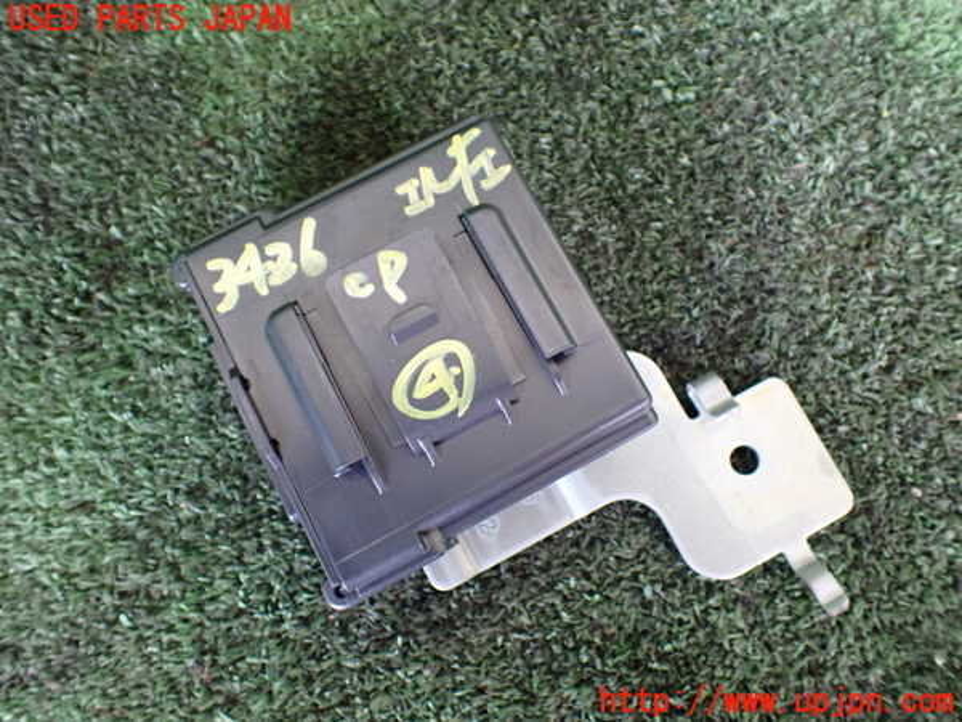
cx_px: 481
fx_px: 834
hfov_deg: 60.0
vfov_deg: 46.8
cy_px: 361
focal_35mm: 30
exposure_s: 1/60
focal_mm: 5.4
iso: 800
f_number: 2.3
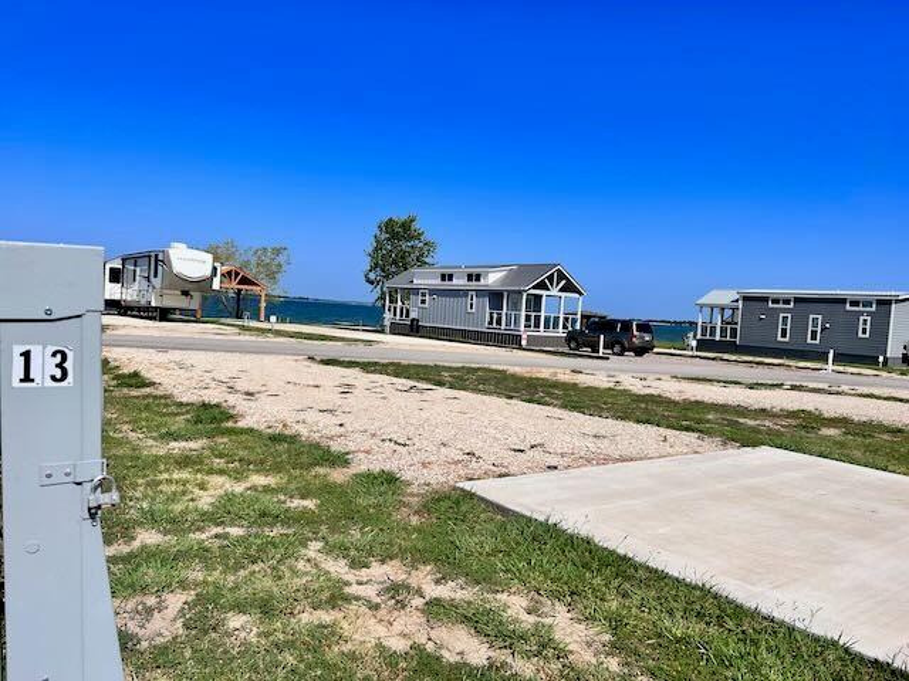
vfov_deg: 53.1
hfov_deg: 67.3
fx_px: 683
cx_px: 454
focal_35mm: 26
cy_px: 340
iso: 50
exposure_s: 1/8000
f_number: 1.5
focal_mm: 5.7
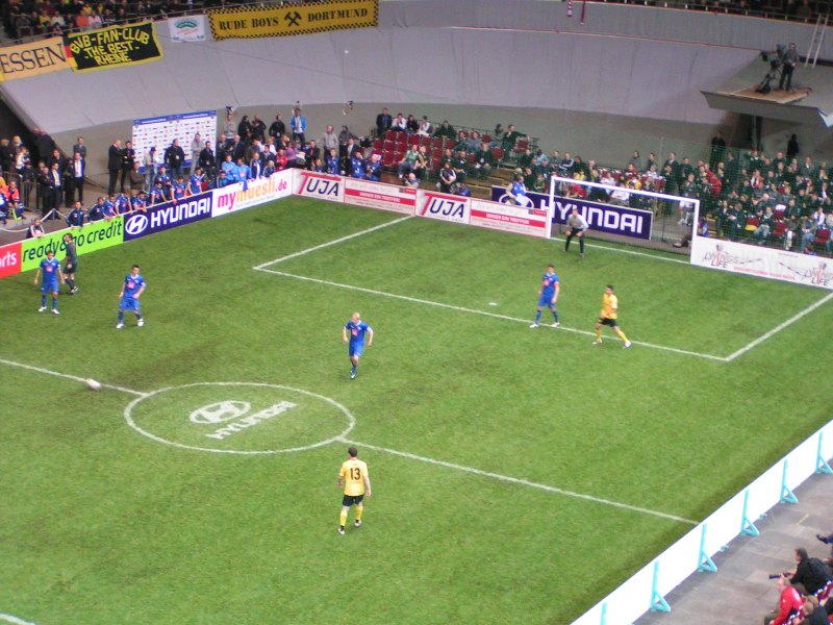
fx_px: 2070
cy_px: 312
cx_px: 416
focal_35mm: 86
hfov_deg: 22.8
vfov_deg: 17.2
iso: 200
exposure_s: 1/40
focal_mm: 13.2
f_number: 3.2
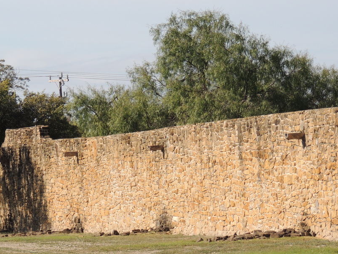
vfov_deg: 5.0
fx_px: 2880
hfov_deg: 6.7
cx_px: 84
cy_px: 162
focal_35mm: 295
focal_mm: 33
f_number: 4.6
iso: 100
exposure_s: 1/500
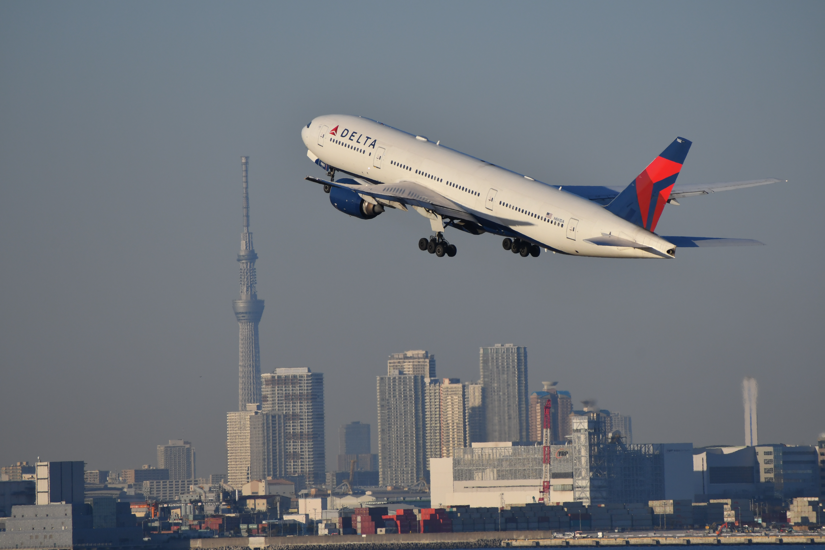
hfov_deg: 4.6
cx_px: 412
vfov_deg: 3.1
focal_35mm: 450
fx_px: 10312
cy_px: 275
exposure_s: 1/2000
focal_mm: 300
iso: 320
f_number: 8
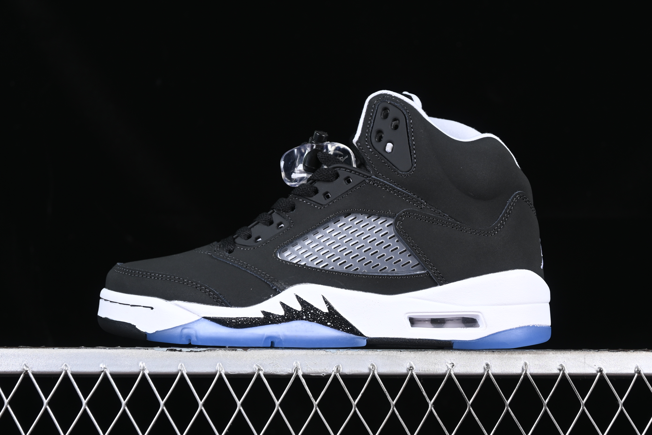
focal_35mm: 75
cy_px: 218
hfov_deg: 27.0
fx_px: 1358
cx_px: 326
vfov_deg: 18.2
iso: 160
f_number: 6.3
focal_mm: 50
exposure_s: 1/60
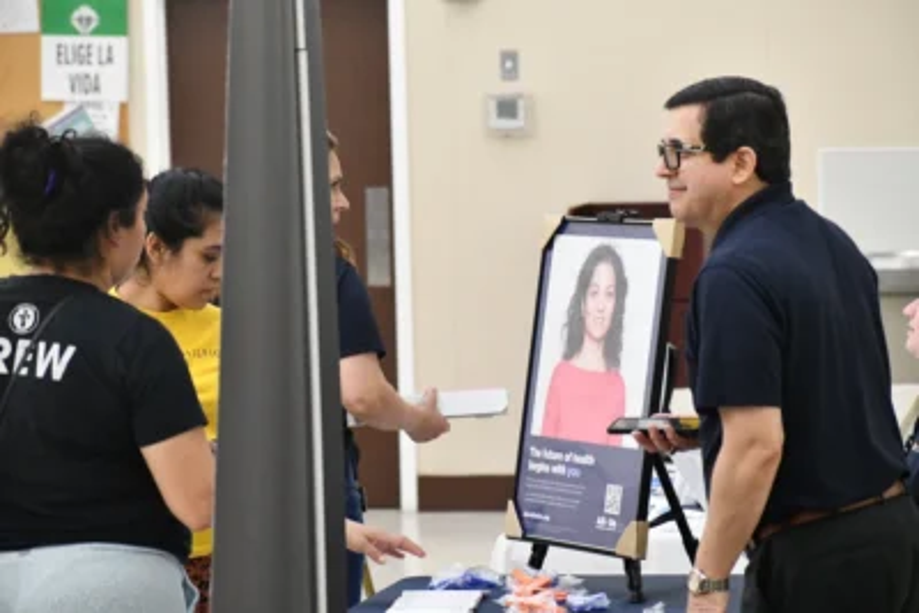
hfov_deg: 11.2
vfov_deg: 7.5
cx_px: 460
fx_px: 4673
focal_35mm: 183
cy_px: 306
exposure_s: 1/200
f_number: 6.3
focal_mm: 122
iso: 8000
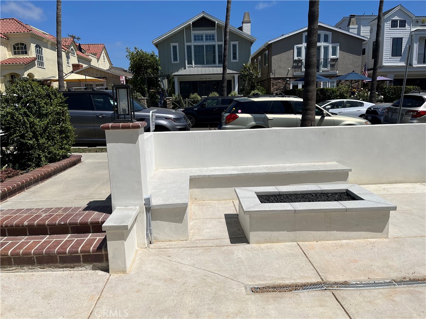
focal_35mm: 26
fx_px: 320
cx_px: 213
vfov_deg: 53.1
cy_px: 160
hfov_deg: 67.3
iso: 50
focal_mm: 5.1
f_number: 1.6
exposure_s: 1/7874
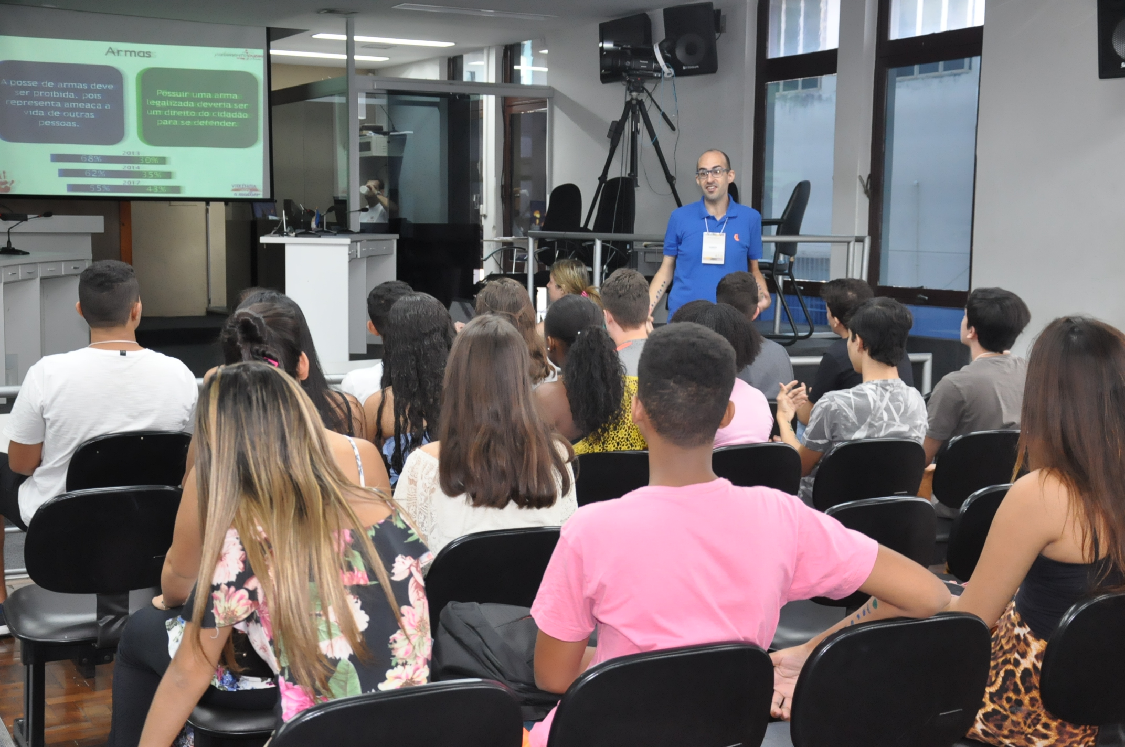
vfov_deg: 26.4
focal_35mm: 51
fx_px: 1592
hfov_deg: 38.9
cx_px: 562
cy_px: 374
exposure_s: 1/60
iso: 2000
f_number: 5
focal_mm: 34
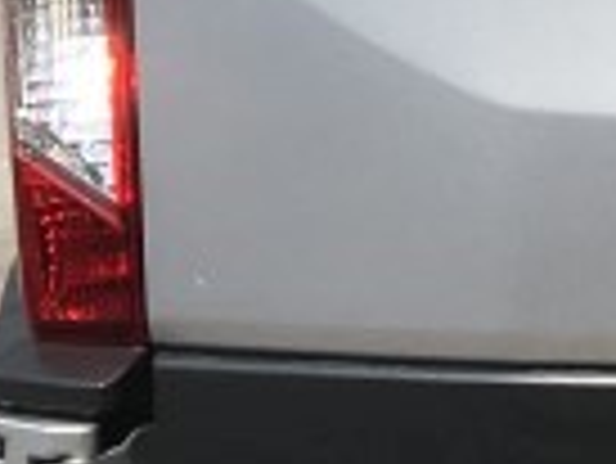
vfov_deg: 6.8
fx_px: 3865
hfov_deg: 8.4
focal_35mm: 217
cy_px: -185
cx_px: 1407
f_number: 2.2
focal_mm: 4.15
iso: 25
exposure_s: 1/1637
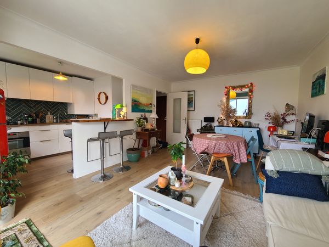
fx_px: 124
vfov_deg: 89.9
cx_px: 164
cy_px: 124
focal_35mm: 13
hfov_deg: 106.2
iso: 160
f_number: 2.2
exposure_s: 1/50
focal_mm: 2.2
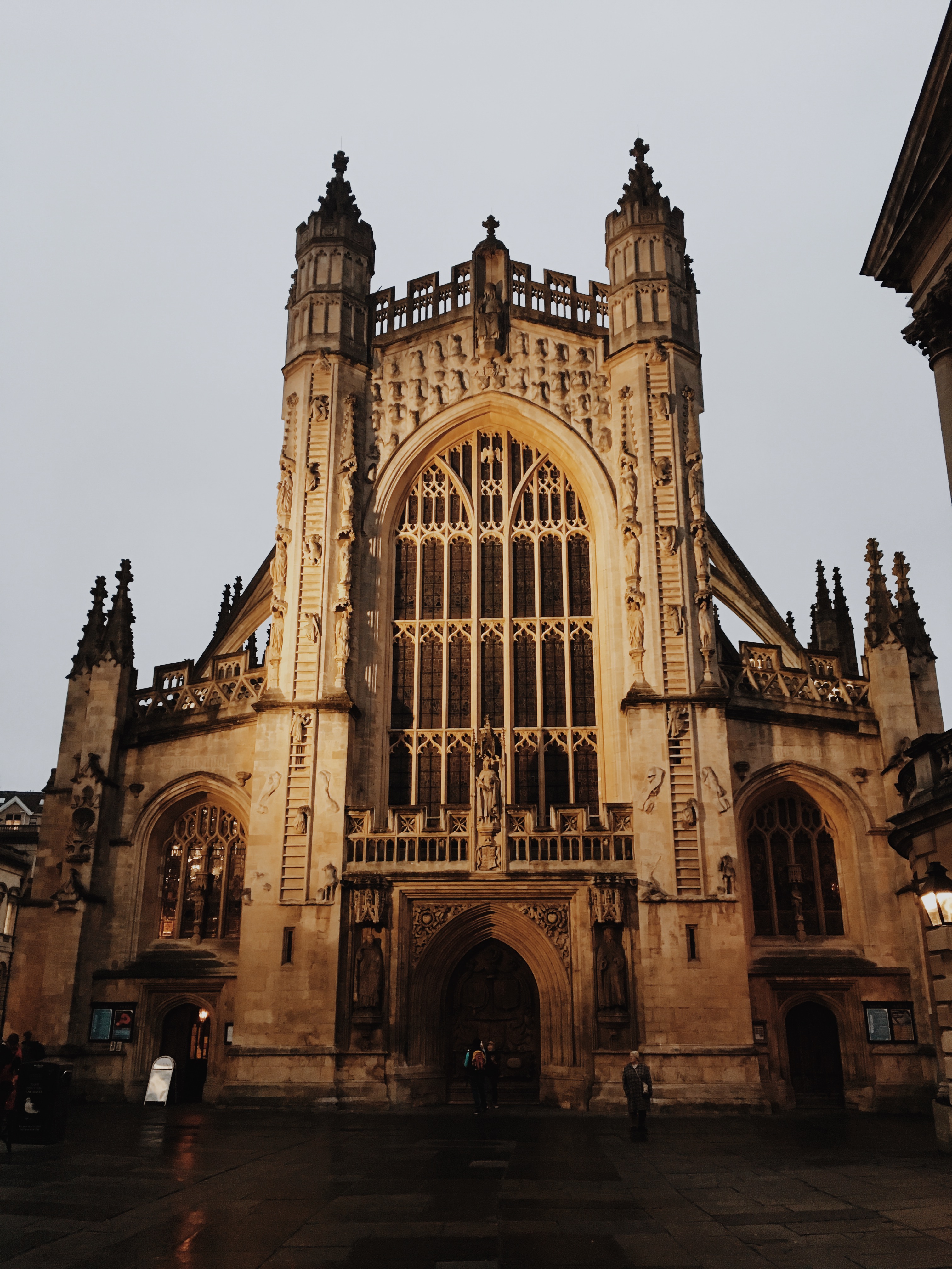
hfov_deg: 48.2
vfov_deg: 61.7
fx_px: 1063
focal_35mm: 29
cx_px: 476
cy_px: 634
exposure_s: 1/33
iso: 200
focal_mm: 4.15
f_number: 2.2
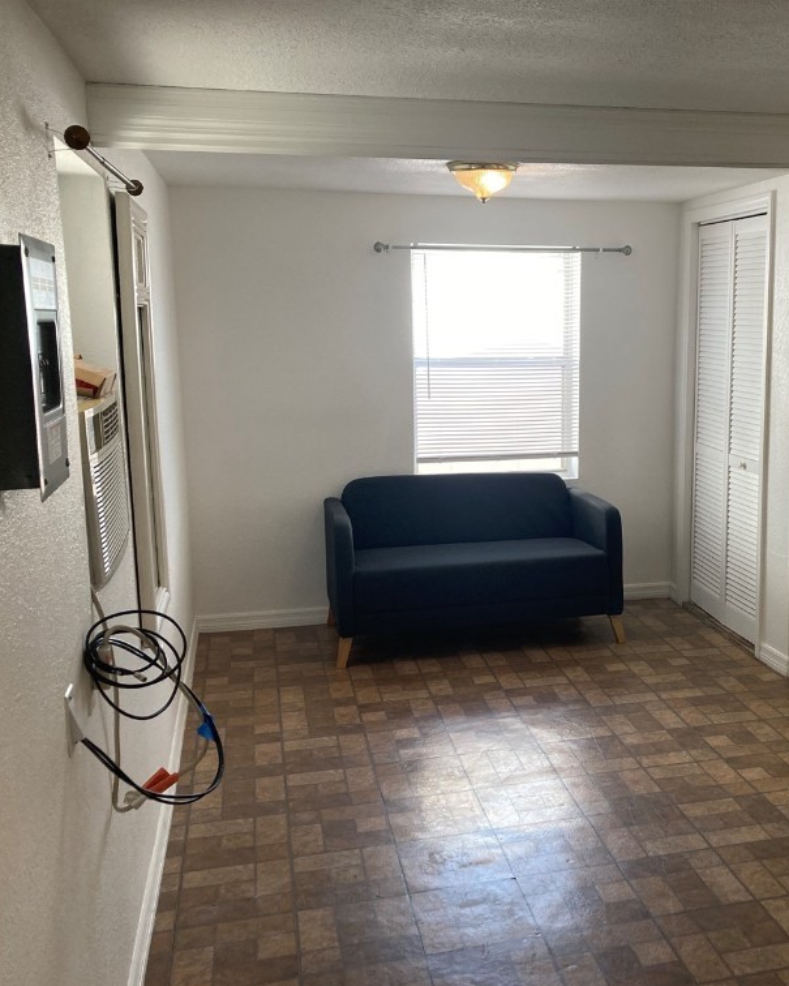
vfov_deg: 49.1
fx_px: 1080
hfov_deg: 39.1
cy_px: 500
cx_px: 586
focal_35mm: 37
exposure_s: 1/120
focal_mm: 3.99
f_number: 1.8
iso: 64
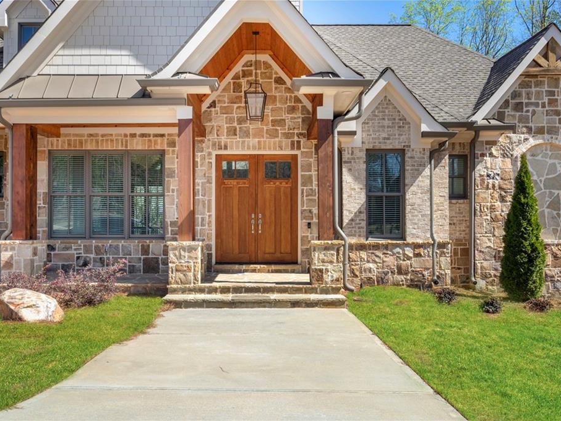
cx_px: 256
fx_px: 616
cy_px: 210
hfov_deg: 48.9
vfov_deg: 37.7
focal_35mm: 38
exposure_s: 1/640
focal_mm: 35
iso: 400
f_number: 8
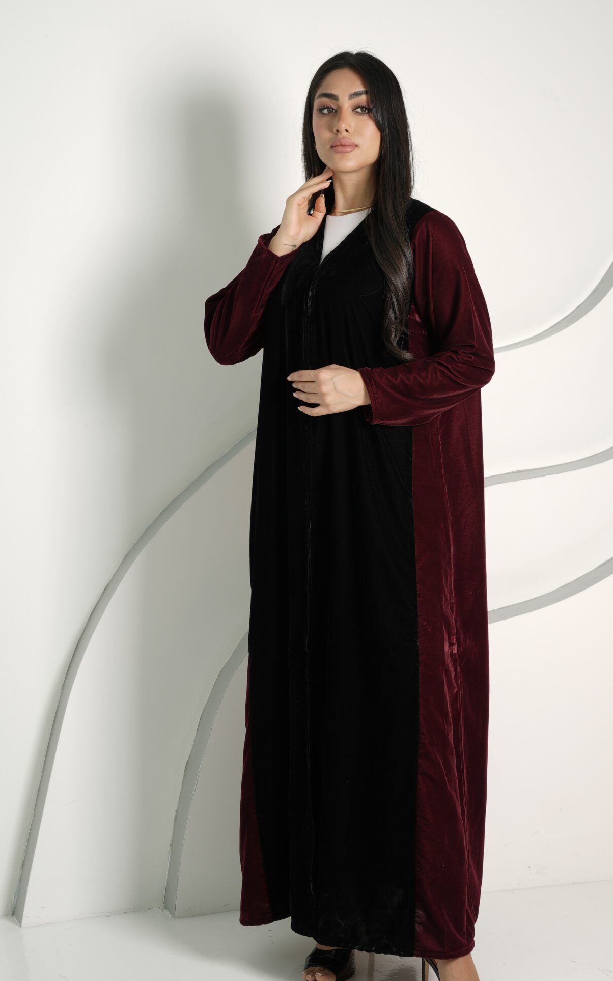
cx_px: 348
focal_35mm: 66
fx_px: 1763
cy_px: 424
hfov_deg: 19.7
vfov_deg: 31.1
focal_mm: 48.7
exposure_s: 1/125
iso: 80
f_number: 8
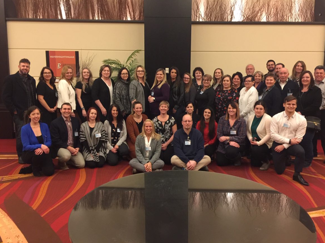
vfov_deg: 46.8
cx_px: 166
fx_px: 282
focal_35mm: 30
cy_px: 118
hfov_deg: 60.0
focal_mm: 4.15
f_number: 2.2
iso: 125
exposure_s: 1/10
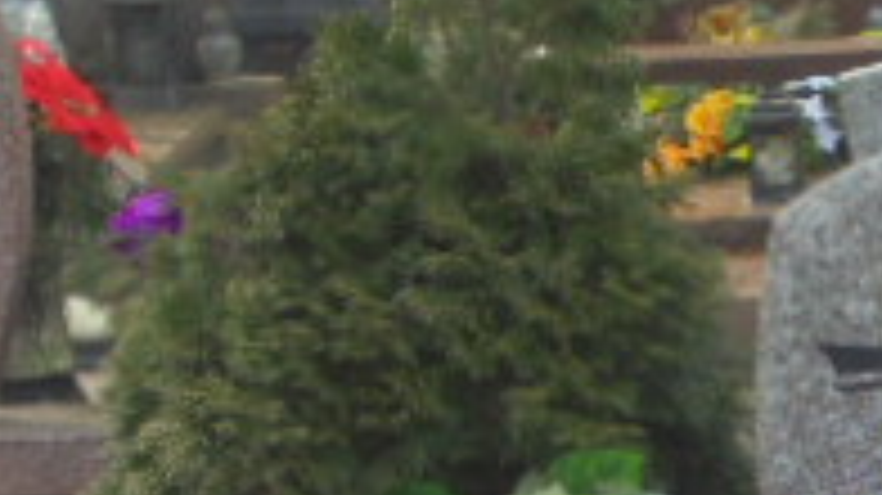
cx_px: 1220
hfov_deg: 11.9
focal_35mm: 174
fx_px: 4067
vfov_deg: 6.7
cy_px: 1071
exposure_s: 1/125
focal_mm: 8.9
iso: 100
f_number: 4.8
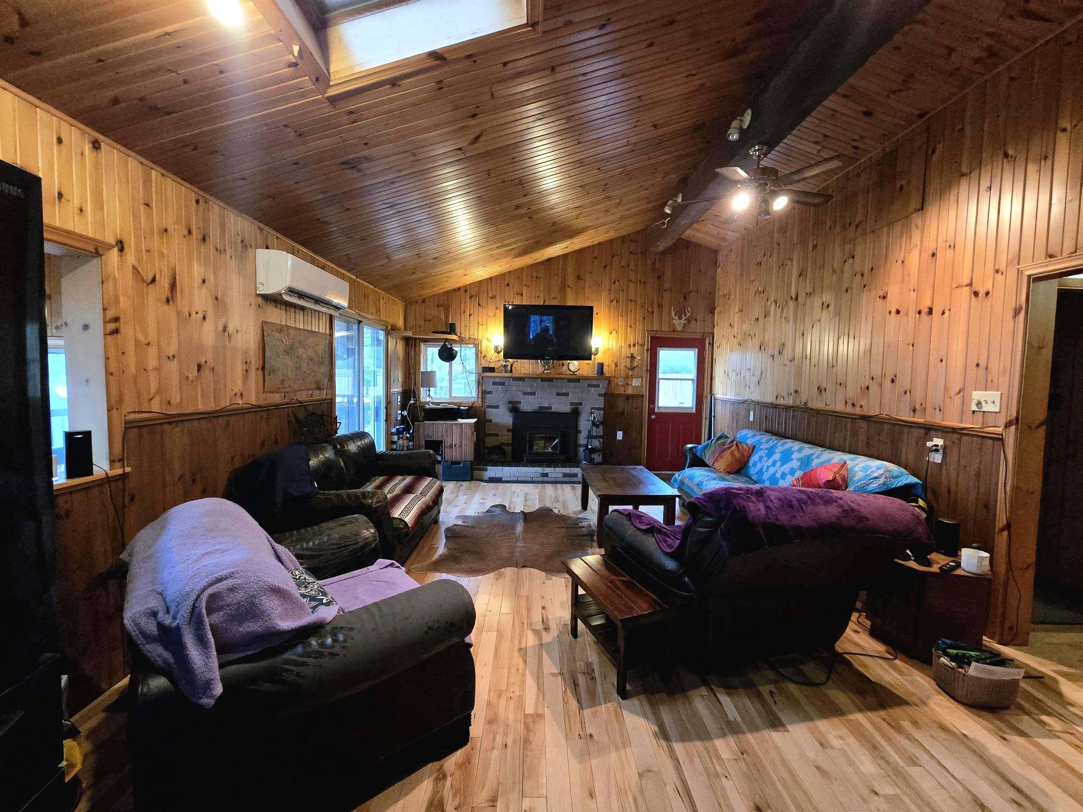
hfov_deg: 106.2
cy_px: 406
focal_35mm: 13
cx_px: 542
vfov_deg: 89.9
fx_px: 407
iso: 1250
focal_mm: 2.2
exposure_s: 1/60.2
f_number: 2.2
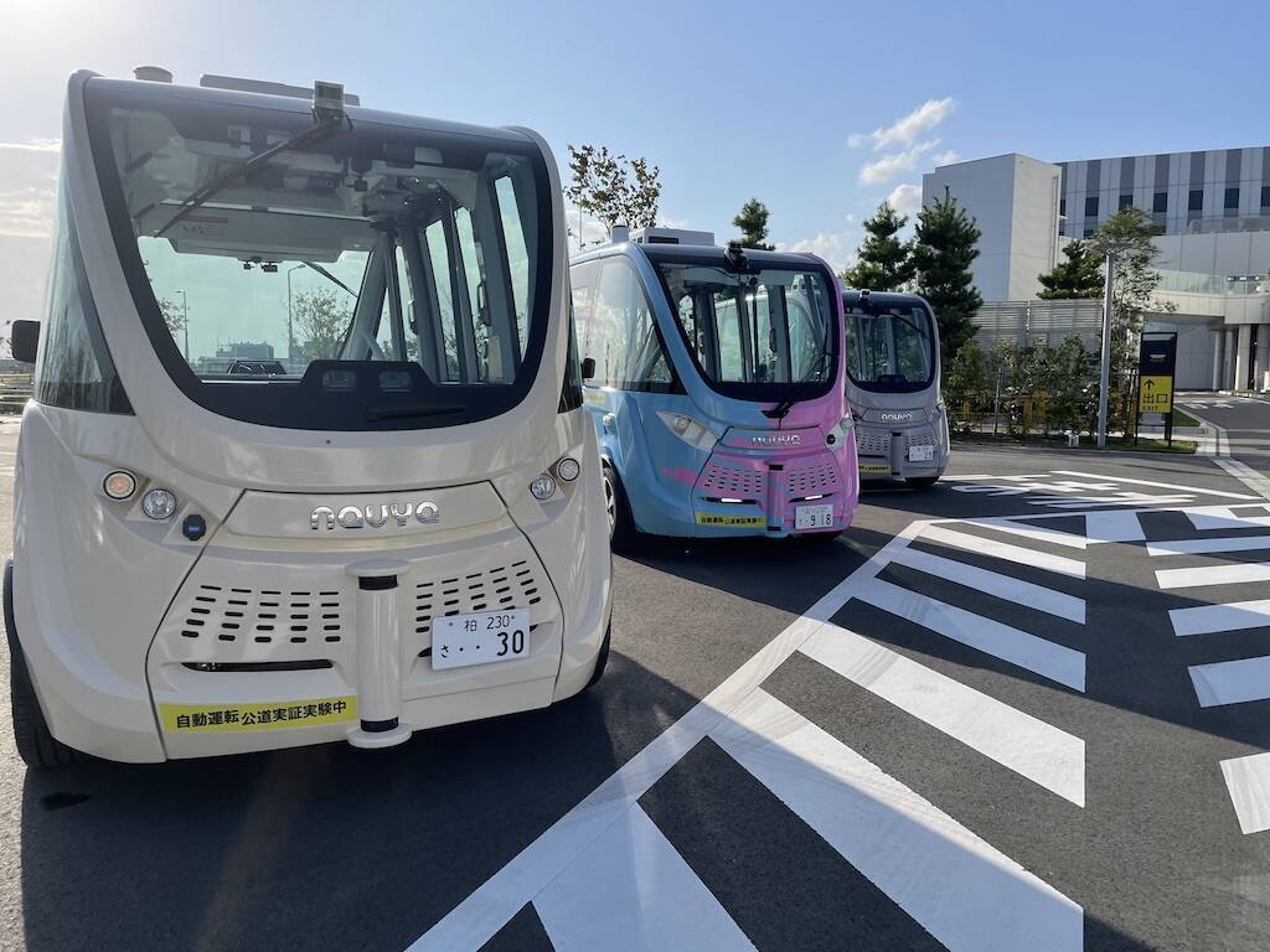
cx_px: 635
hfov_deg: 67.3
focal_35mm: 26
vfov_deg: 53.1
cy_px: 476
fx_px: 954
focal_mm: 4.2
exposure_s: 1/4132
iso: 32
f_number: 1.6
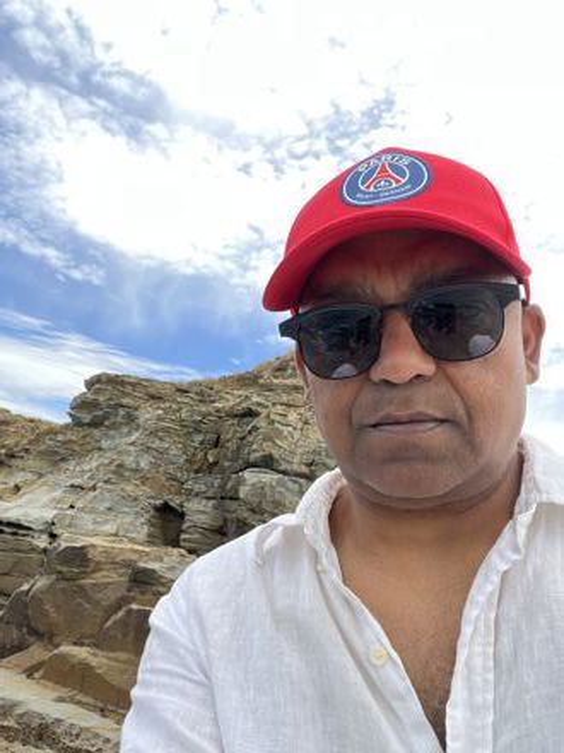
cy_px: 376
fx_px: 652
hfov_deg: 46.8
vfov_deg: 60.0
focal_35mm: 30
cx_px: 282
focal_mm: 2.71
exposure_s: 1/244
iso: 32
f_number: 2.2
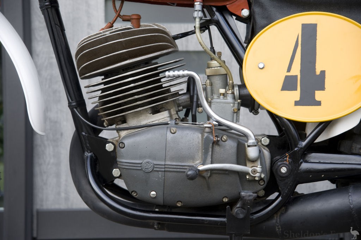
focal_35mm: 92
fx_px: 922
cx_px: 180
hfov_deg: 22.2
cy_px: 120
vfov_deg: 14.8
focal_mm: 92
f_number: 5.6
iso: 400
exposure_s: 1/100
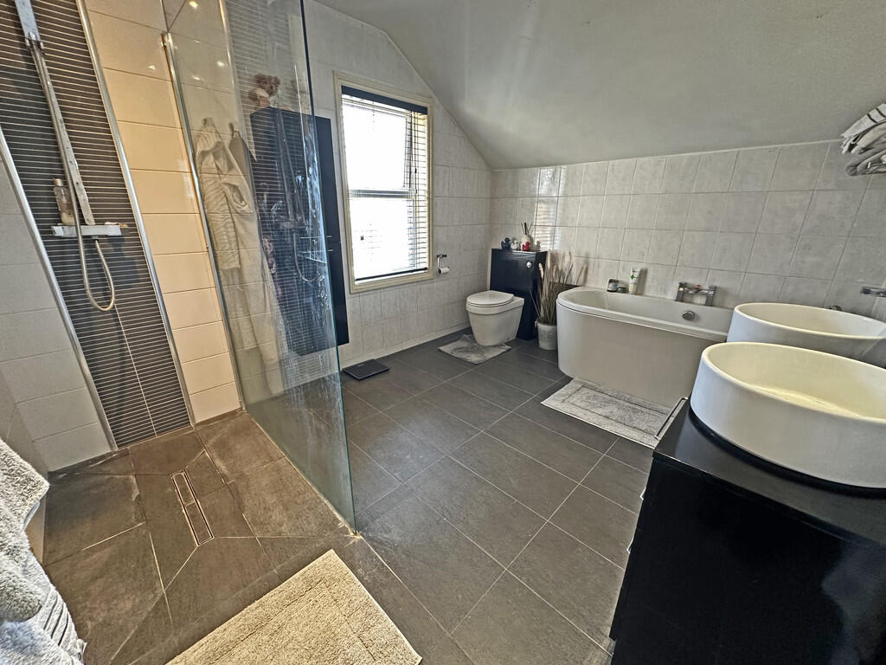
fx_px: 358
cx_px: 443
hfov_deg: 102.1
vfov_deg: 85.7
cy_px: 332
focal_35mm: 14
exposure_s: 1/50
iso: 200
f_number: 2.2
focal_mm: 2.22
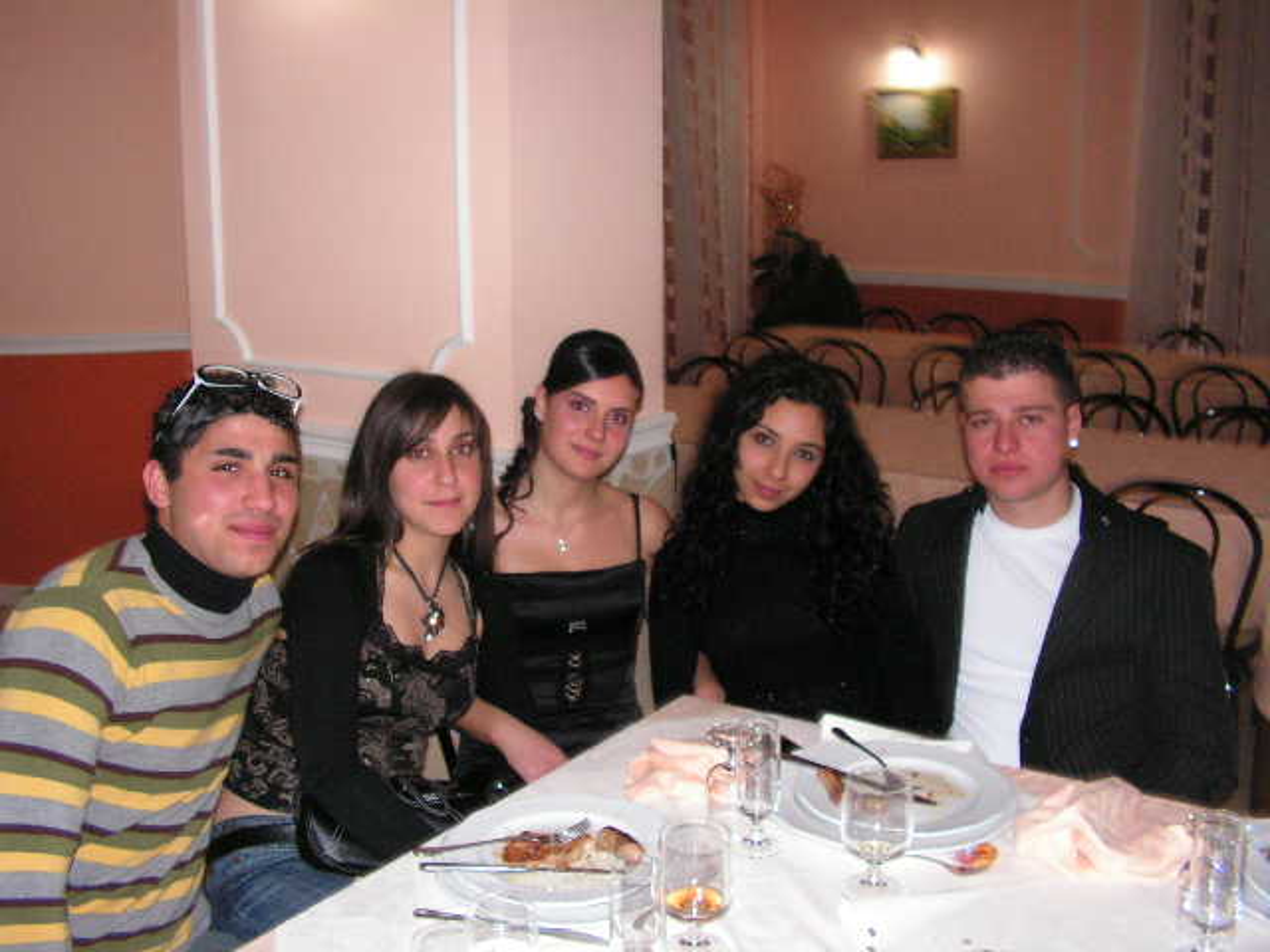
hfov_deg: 51.4
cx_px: 635
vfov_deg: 39.7
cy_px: 476
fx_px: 1321
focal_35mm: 36
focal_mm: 6
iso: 200
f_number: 3.2
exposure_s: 1/40
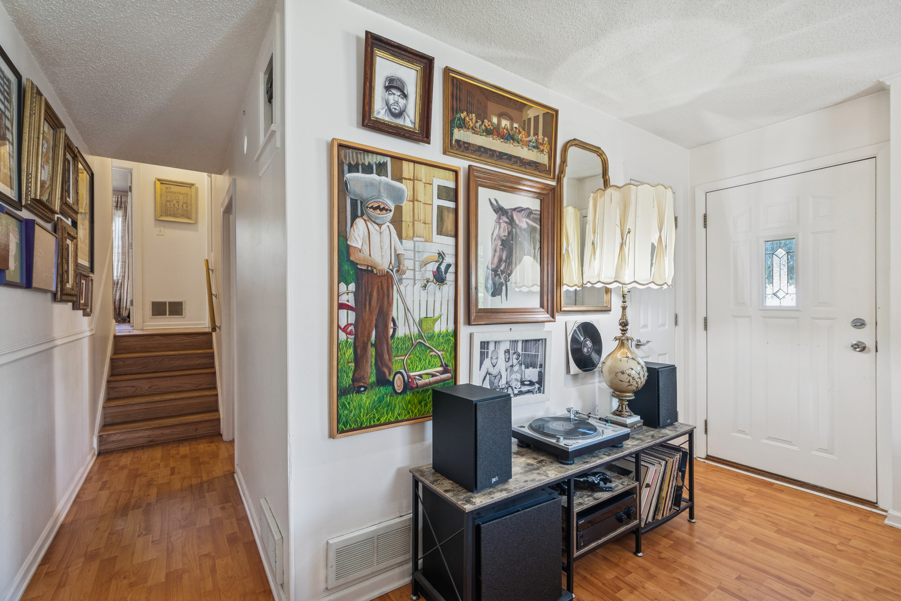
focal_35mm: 15
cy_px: 300
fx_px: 375
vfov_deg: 77.3
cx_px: 450
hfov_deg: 100.4
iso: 250
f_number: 8
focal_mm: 10
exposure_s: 1/20
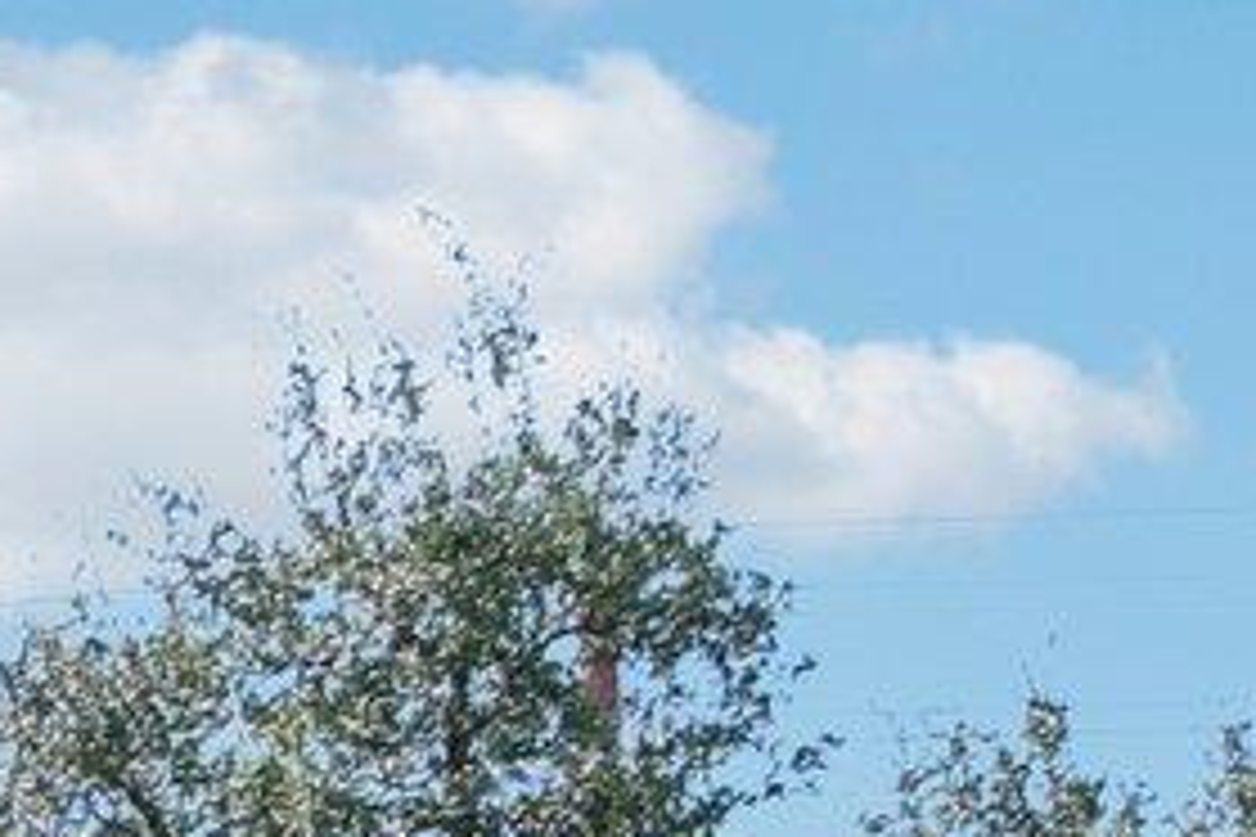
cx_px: -1693
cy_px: 1811
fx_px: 3837
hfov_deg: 13.7
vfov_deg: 11.0
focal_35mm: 110
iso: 400
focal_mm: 10
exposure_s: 1/200
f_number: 8
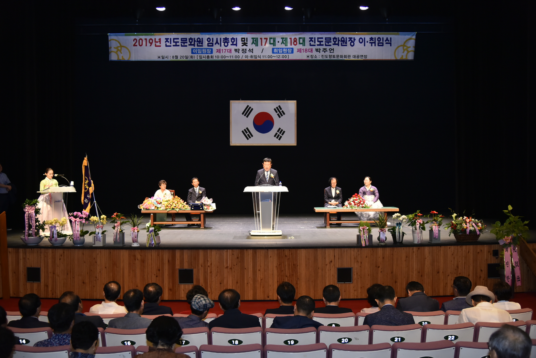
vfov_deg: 35.1
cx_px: 268
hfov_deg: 50.7
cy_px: 179
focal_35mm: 38
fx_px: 566
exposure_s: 1/125
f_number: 4
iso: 1250
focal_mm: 38
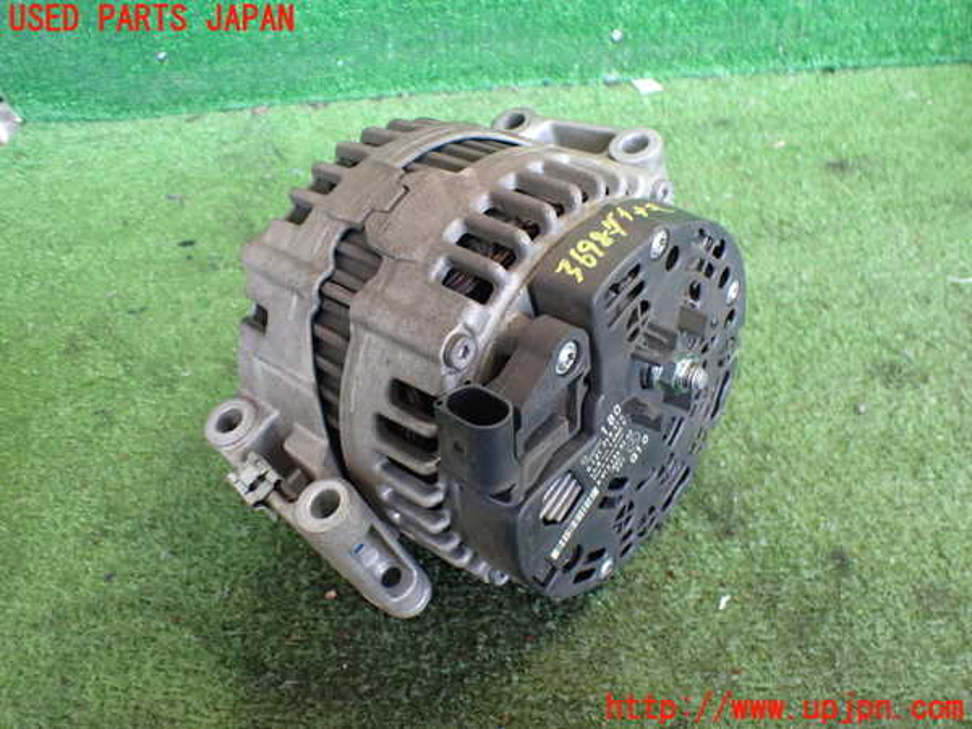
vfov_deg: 46.8
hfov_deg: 60.0
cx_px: 486
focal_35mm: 30
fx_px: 842
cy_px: 364
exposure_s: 1/80
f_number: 2.3
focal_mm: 5.4
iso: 800
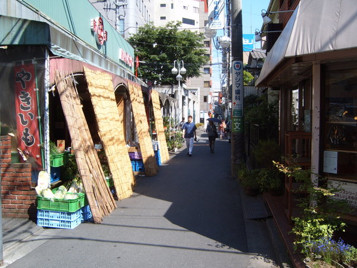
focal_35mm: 37
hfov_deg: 50.1
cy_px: 134
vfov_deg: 38.7
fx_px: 382
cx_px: 178
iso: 63
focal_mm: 6.2
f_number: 6
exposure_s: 1/180
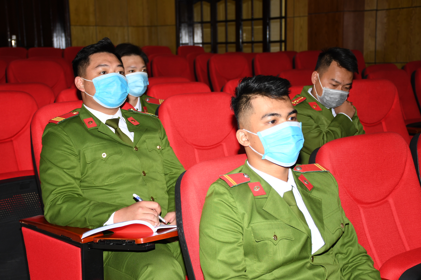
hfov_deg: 31.9
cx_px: 210
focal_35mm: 63
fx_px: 737
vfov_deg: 21.6
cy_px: 140
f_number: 4.5
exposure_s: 1/200
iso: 320
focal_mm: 42
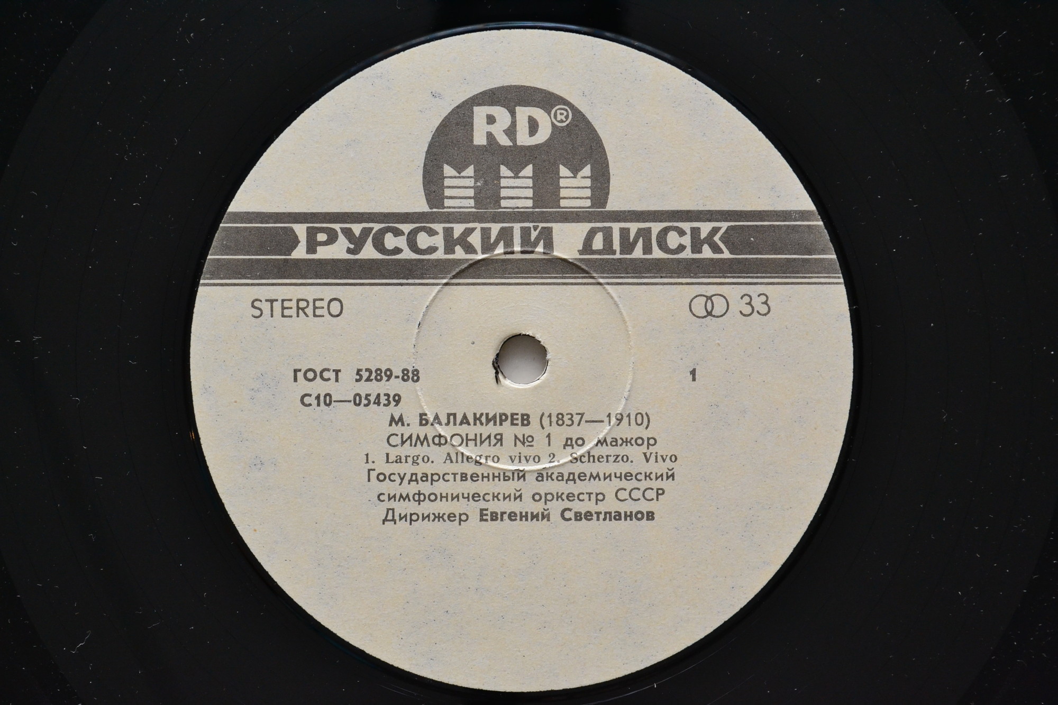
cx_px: 529
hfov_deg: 33.4
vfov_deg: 22.6
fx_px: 1763
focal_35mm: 60
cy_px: 352
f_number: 7.1
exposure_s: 1/160
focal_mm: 40
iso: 1600
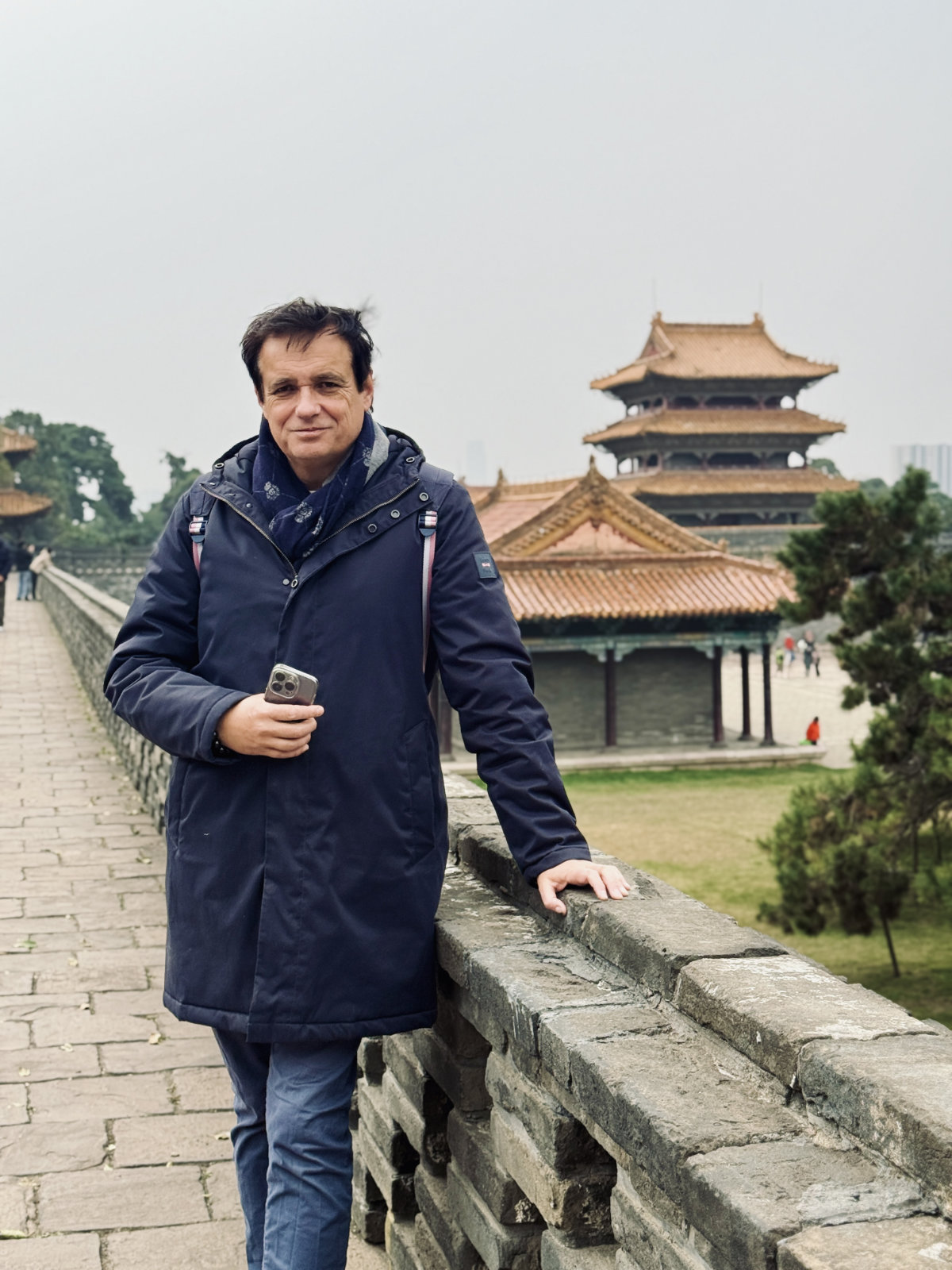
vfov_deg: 39.7
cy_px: 635
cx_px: 476
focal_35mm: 48
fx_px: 1760
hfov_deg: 30.3
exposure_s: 1/1754
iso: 64
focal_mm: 6.8
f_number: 1.8
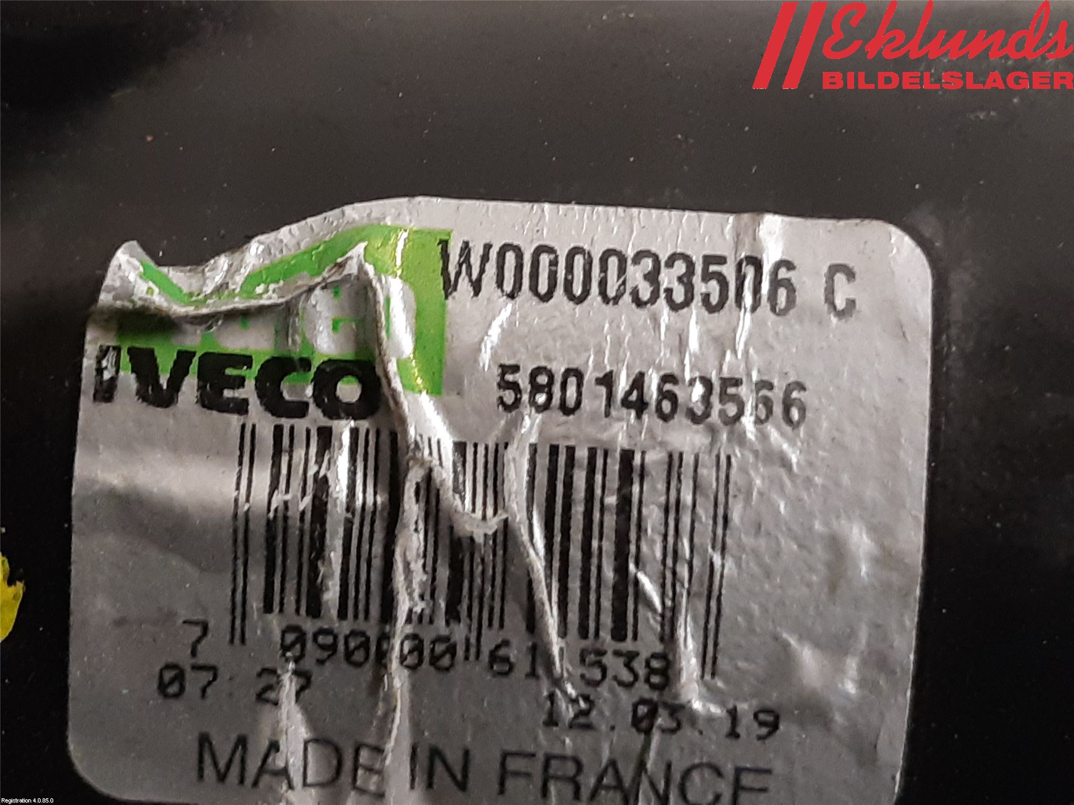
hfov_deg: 67.3
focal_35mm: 26
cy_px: 402
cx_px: 537
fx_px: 807
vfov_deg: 53.1
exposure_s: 1/33
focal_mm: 3.93
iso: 250
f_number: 1.7
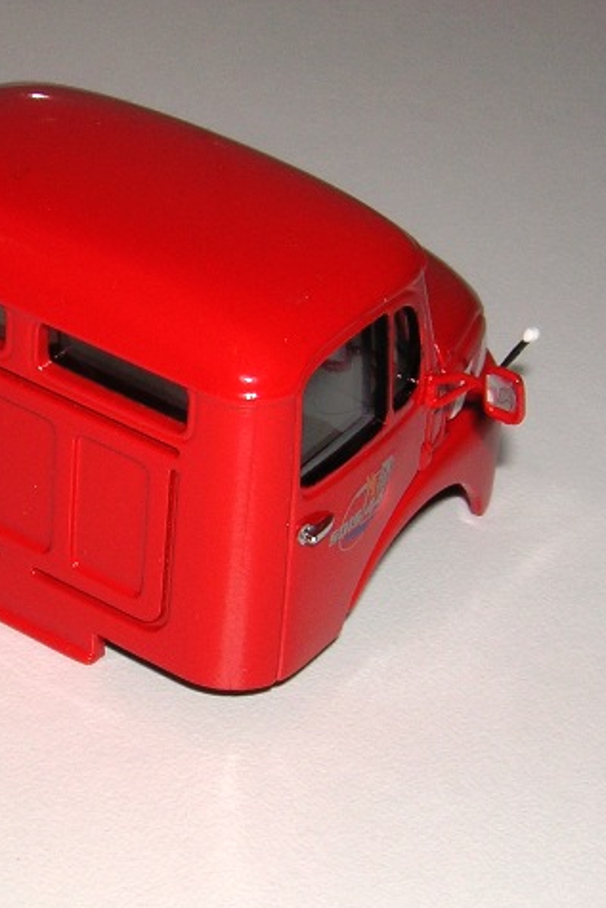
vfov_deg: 17.2
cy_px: 455
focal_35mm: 119
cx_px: 145
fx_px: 3002
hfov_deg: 11.5
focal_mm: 11.1
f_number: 8.2
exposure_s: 1/60.1
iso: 100
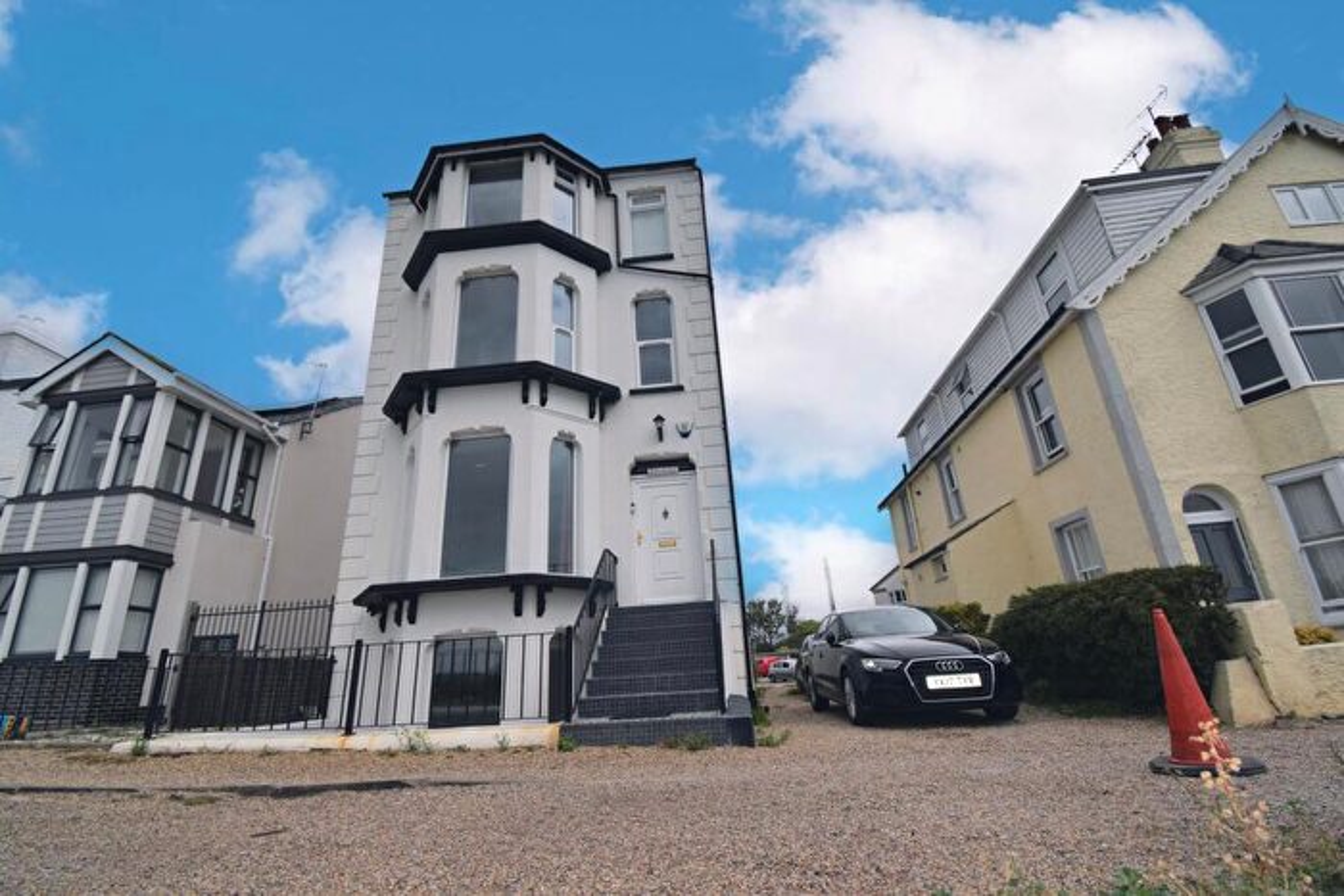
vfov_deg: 77.4
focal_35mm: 15
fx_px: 560
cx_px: 672
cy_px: 448
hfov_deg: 100.4
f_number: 10
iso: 100
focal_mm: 10
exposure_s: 1/200
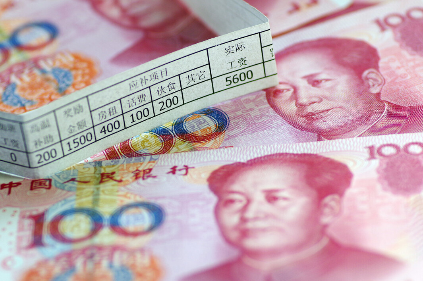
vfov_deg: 8.1
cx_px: 194
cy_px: 132
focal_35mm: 169
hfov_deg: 12.2
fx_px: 1984
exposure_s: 1/250
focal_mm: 100
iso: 400
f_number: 3.5
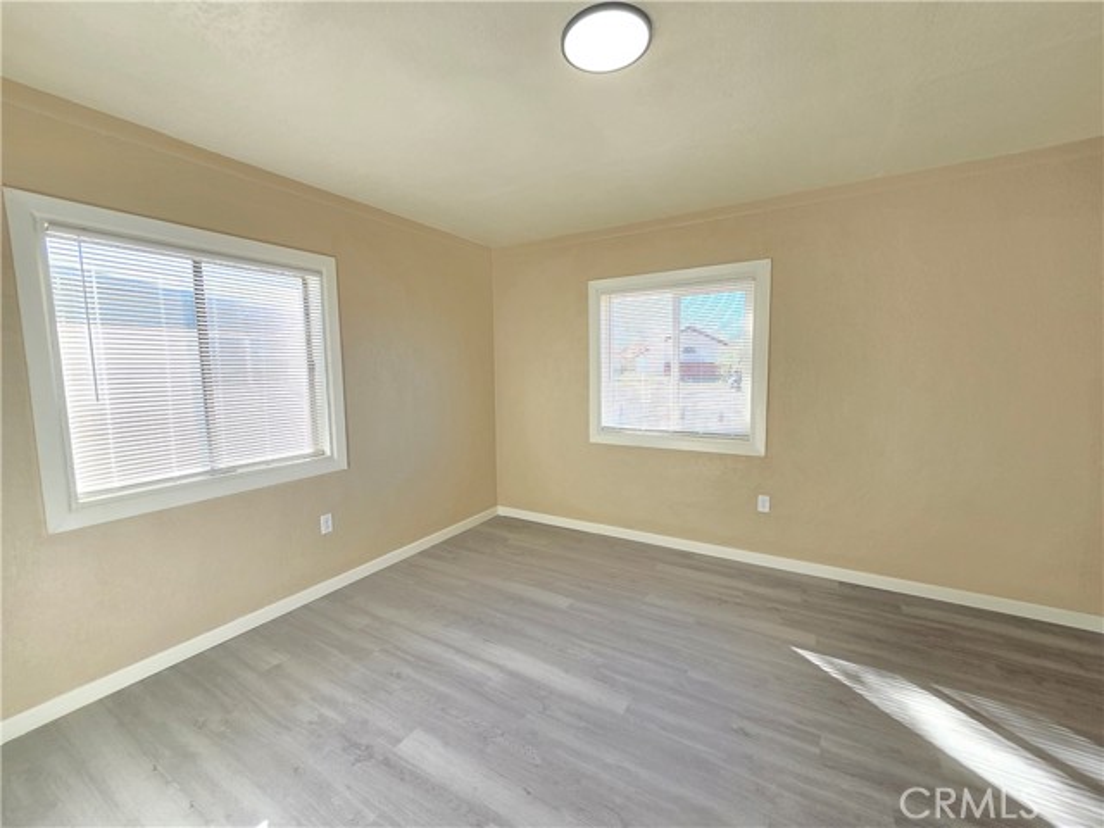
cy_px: 414
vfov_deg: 89.9
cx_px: 552
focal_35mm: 13
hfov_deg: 106.2
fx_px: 415
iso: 64
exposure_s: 1/120
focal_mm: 2.2
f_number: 2.2
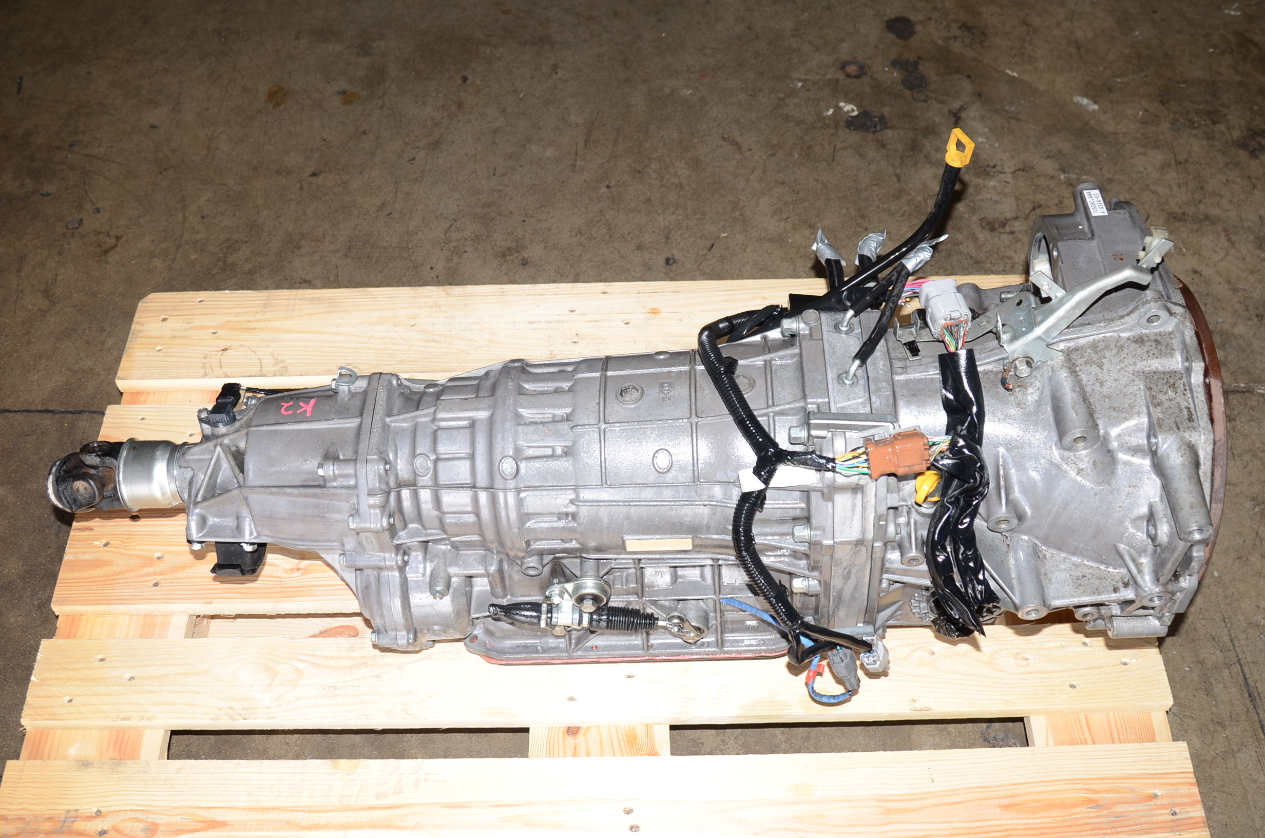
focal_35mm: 36
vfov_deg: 36.7
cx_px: 632
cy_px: 419
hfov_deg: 53.2
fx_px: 1262
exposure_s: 1/100
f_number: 4.5
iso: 100
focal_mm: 24
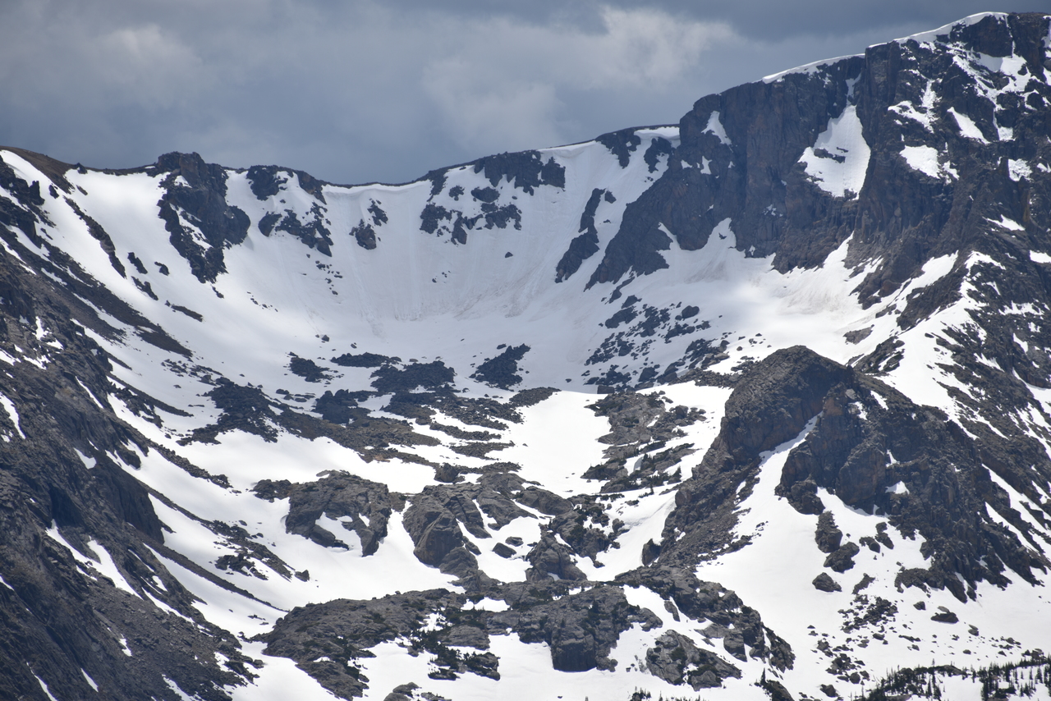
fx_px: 8760
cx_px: 526
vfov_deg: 4.6
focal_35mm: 300
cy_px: 350
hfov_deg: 6.9
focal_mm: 300
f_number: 8
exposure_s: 1/640
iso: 100
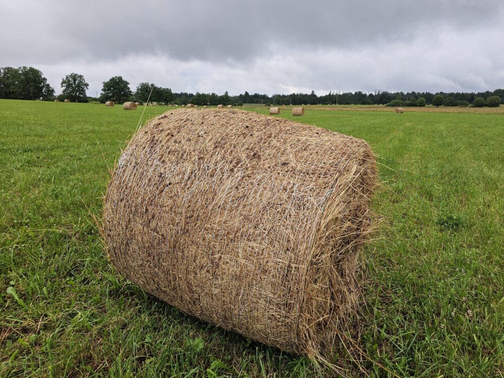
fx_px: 349
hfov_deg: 71.6
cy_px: 184
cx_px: 260
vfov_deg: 56.8
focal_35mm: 24
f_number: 1.7
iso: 40
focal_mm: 6.3
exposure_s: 1/180
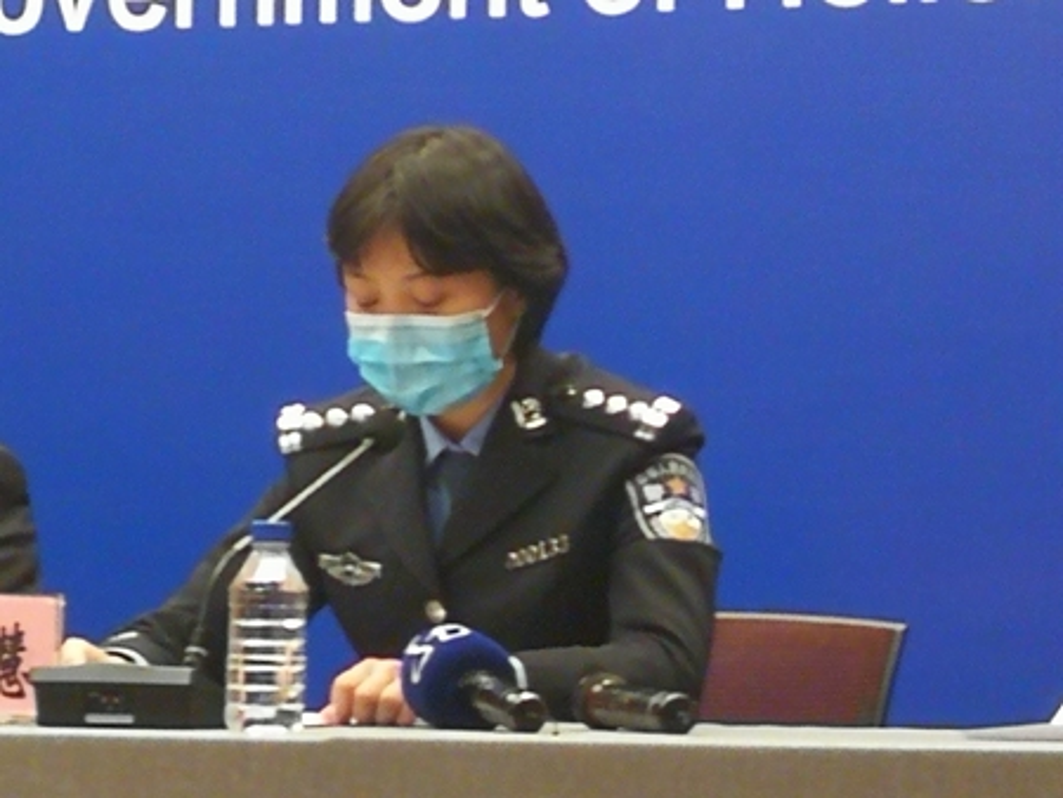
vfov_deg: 7.4
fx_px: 6145
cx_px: 532
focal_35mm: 200
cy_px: 399
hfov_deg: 9.9
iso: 200
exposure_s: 1/33.3
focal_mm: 3.95
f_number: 2.2
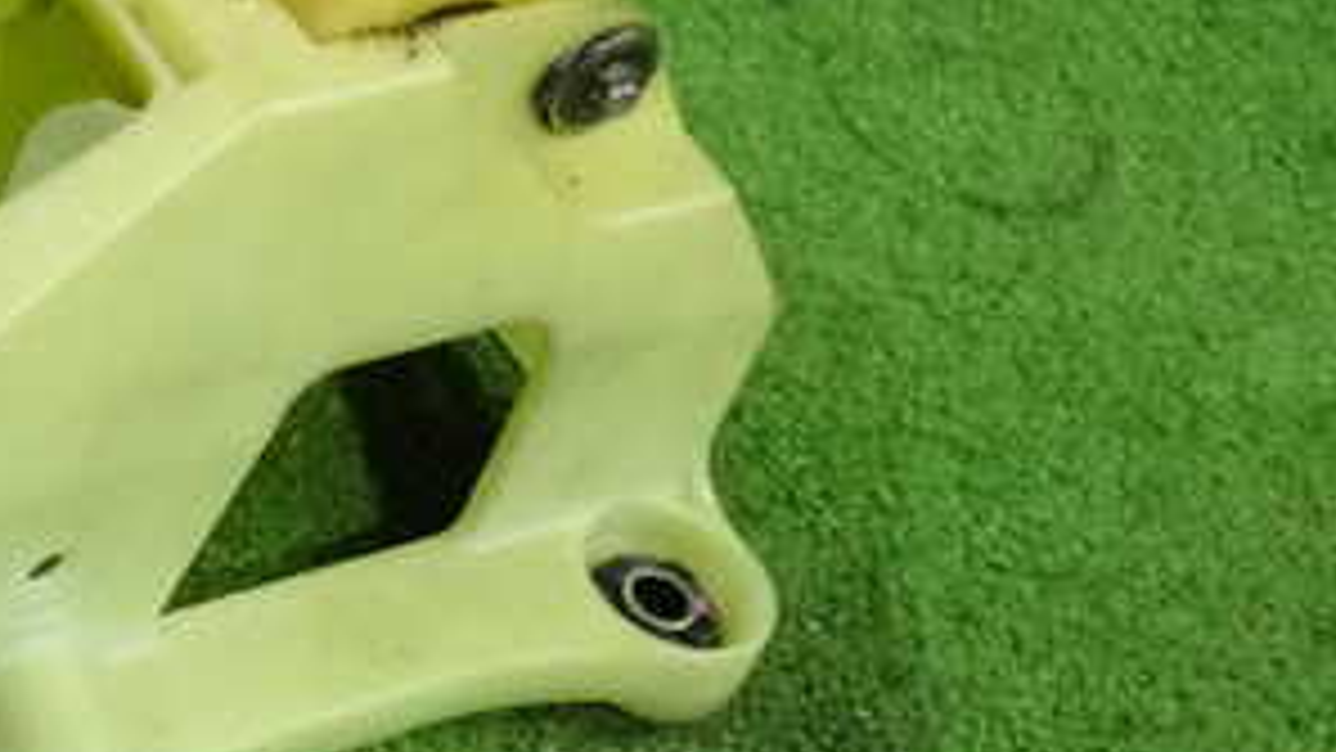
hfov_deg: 21.5
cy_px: 104
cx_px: 99
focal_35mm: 97
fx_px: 3436
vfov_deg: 12.4
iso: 2000
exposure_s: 1/125
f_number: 2.9
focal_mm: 7.84
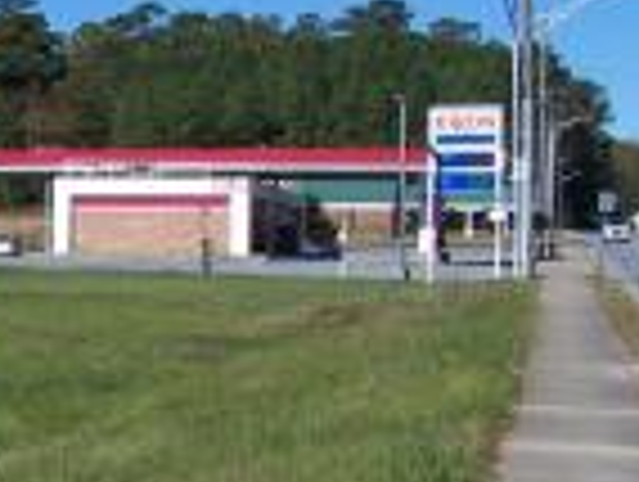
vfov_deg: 13.8
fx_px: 1979
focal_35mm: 107
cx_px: -27
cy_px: 401
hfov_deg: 17.8
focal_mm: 6.3
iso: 64
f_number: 4
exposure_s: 1/640
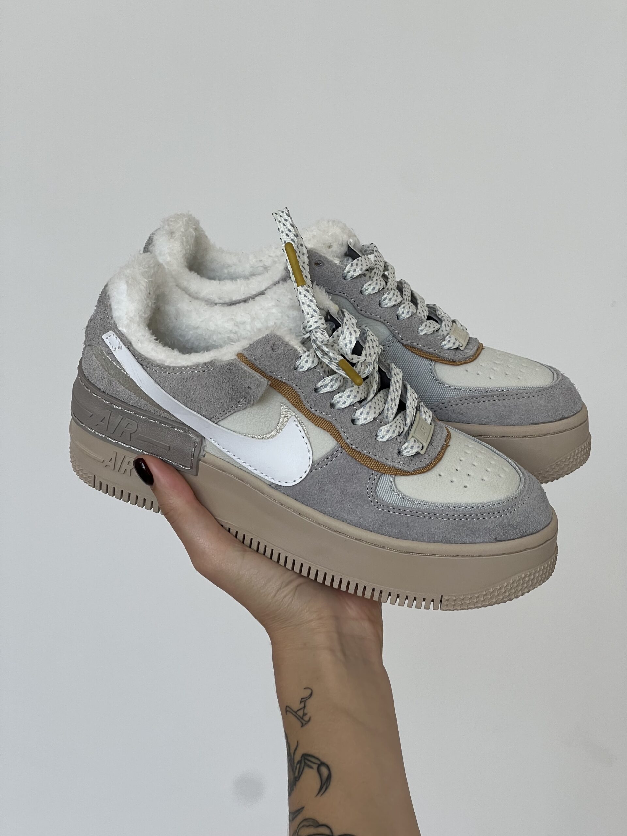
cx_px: 314
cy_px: 418
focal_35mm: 77
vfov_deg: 25.3
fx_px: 1860
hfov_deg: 19.1
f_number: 2.8
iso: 50
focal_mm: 9
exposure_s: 1/99
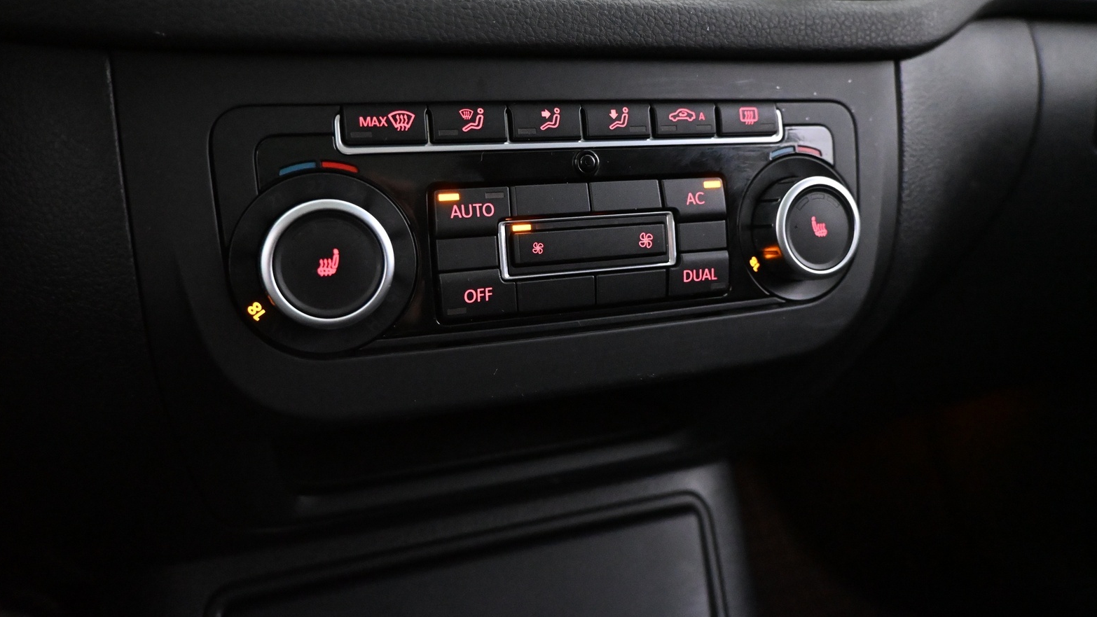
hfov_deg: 71.9
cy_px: 252
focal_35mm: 26
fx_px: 756
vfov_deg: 44.2
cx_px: 536
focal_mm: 16
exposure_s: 1/60
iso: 8000
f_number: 3.5
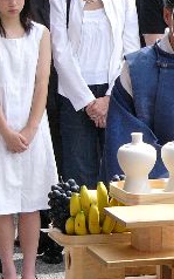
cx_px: 249
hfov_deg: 4.5
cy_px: 77
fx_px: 2183
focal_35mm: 288
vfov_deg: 7.3
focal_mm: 16.7
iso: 100
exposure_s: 1/1000
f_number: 2.8
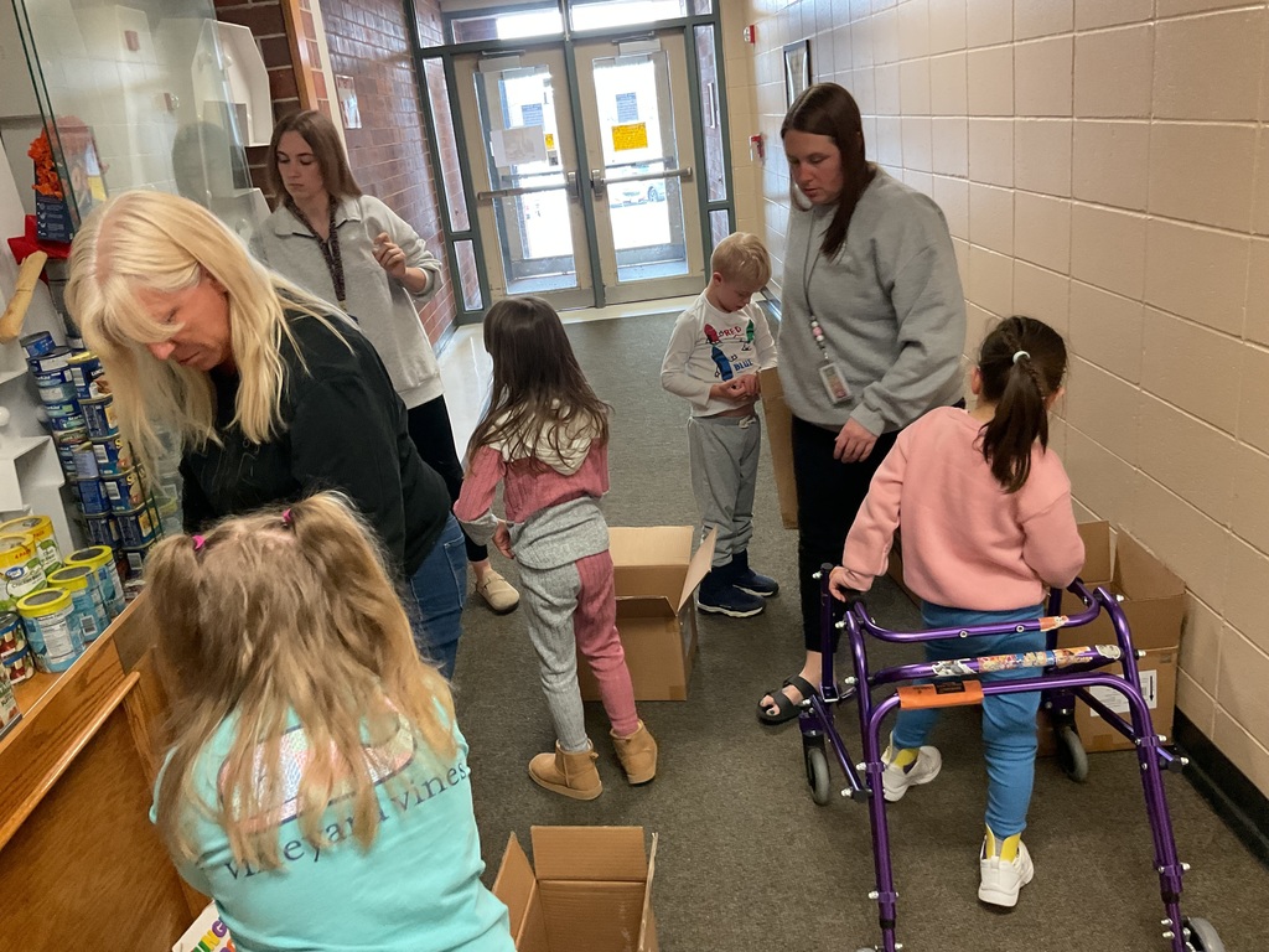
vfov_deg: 48.2
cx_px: 634
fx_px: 1063
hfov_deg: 61.7
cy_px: 476
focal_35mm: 29
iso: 200
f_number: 1.8
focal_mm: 3
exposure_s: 1/60
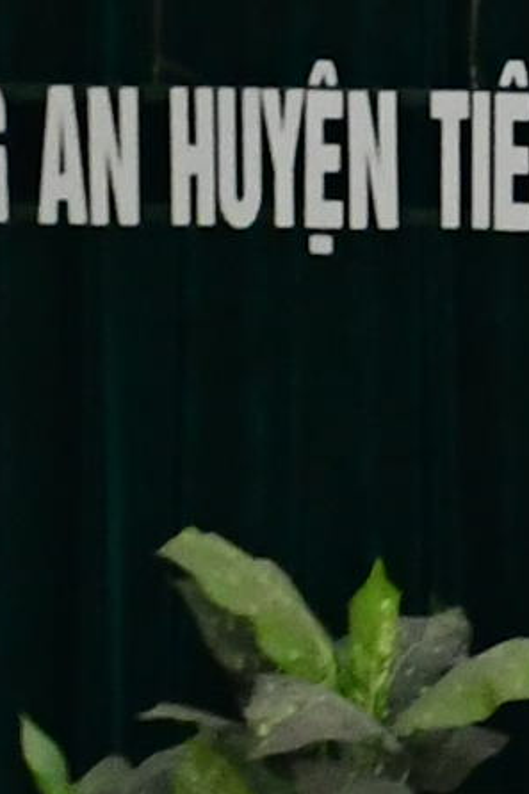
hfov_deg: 2.1
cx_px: 2390
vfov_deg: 3.3
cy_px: 869
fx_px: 13955
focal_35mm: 633
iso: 2500
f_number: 4.5
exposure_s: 1/200
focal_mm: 45
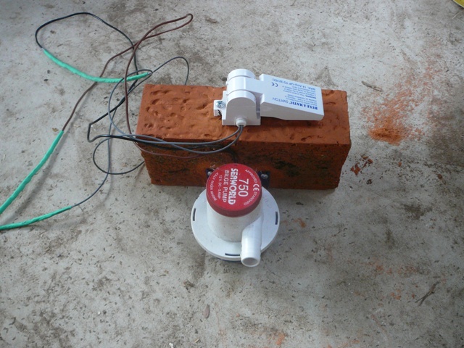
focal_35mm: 35
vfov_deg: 40.7
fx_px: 469
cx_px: 232
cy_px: 174
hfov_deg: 52.6
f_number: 2.8
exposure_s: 1/8
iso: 200
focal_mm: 5.2
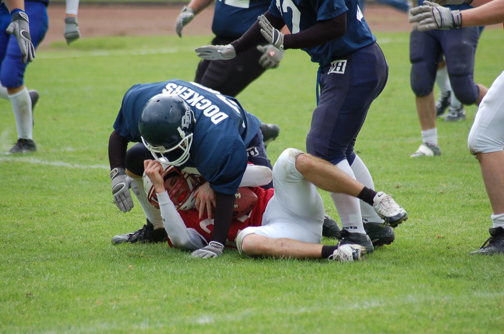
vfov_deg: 4.7
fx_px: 4087
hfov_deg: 7.1
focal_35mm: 292
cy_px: 167
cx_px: 252
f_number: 5
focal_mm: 195
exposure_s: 1/640
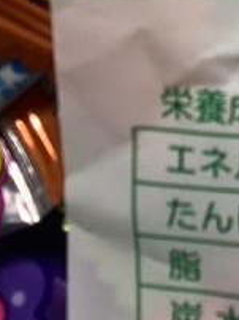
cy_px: -118
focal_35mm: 131
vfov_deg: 14.3
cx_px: 419
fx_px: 1209
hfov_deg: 10.6
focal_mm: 3.3
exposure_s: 1/60
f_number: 2.4
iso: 50
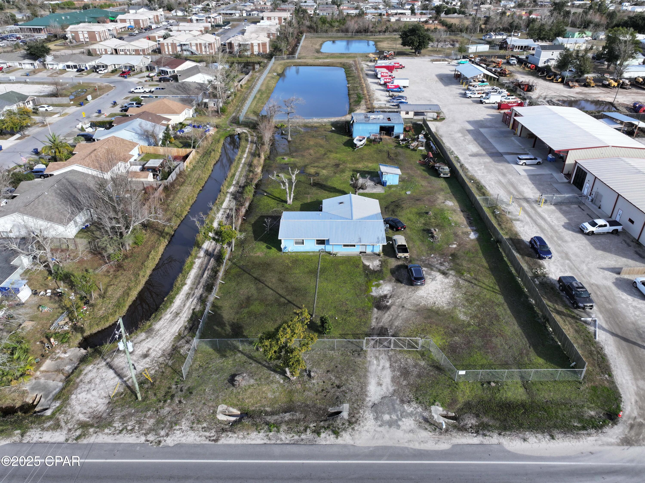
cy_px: 242
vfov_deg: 56.8
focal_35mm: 24
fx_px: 447
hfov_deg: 71.6
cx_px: 322
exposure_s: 1/1000
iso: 110
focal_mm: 12.29
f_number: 2.8
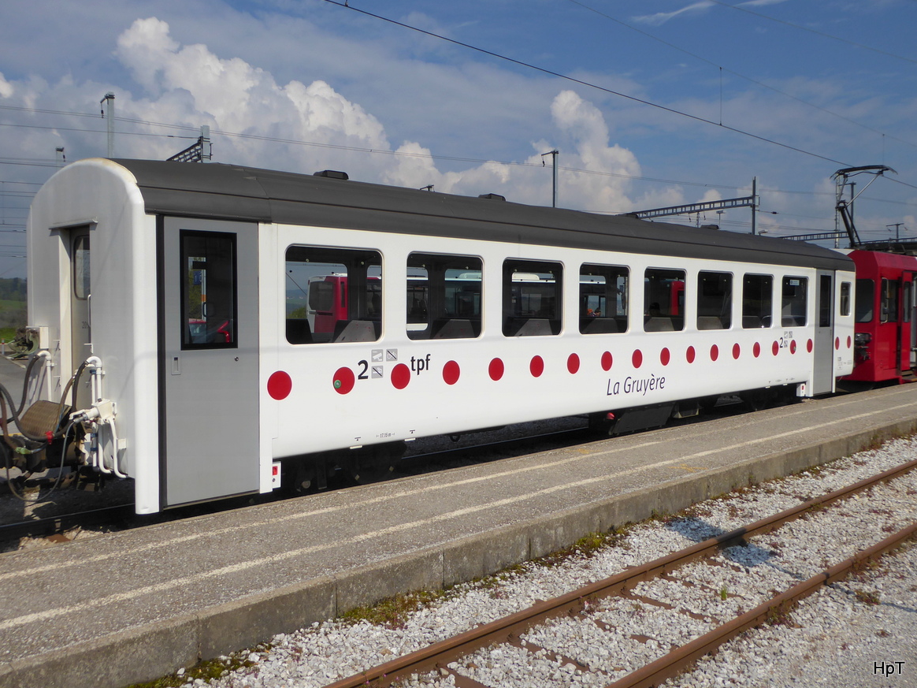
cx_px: 455
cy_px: 343
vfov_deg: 42.9
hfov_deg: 55.4
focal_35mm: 33
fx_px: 874
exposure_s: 1/1600
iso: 80
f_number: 3.5
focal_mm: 5.4
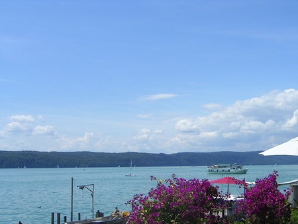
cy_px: 148
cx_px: 168
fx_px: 413
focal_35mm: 48
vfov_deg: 30.1
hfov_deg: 39.6
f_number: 4.8
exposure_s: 1/618
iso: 50
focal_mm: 5.6
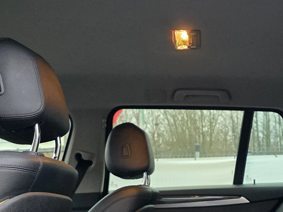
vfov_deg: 22.9
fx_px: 515
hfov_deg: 29.8
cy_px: 175
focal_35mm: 63
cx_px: 240
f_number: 1.7
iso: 320
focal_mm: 6.3
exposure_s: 1/100
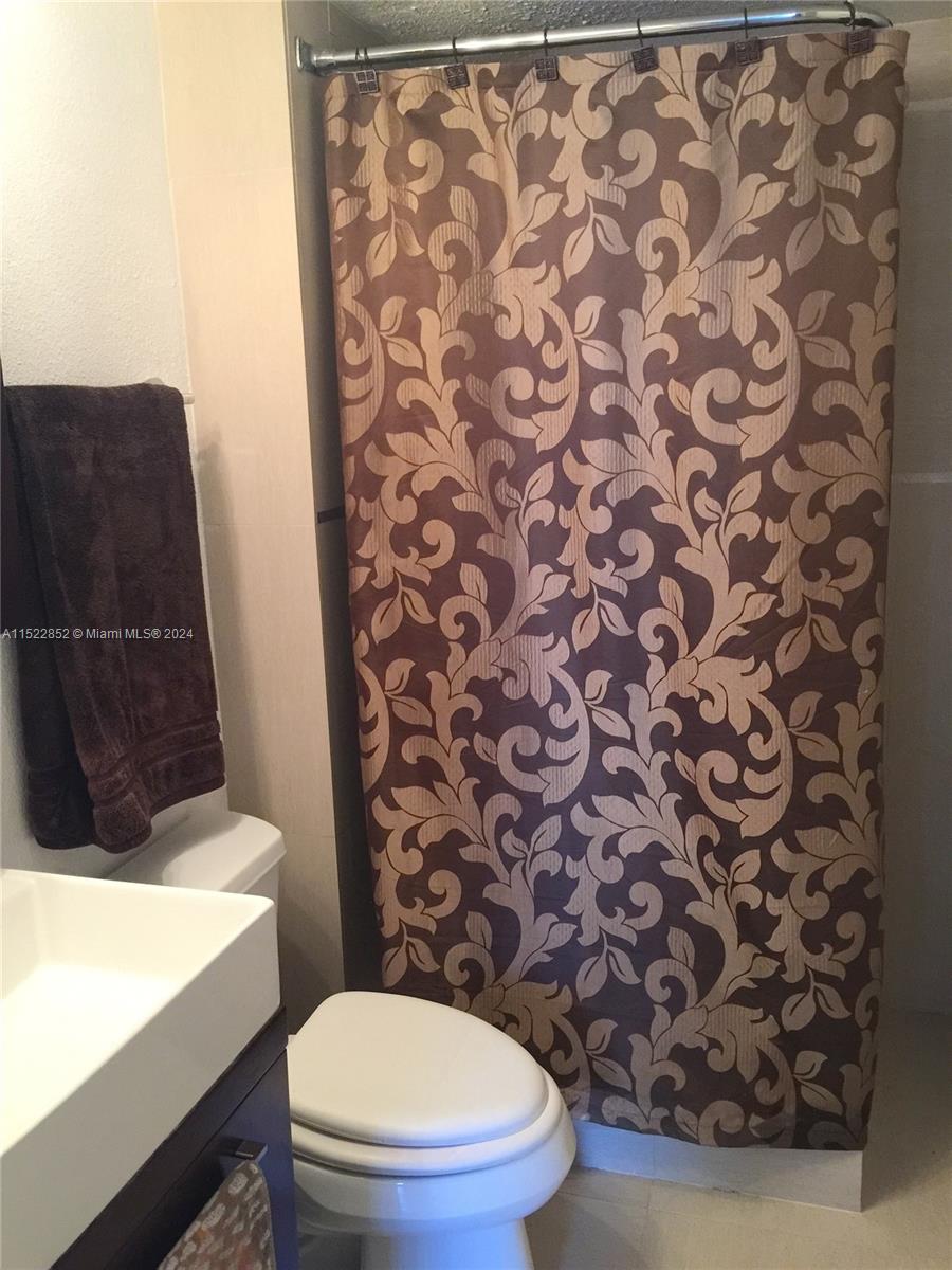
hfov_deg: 48.2
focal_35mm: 29
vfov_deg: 61.7
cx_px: 476
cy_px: 635
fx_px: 1063
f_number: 2.2
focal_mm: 4.15
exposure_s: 1/15
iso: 125
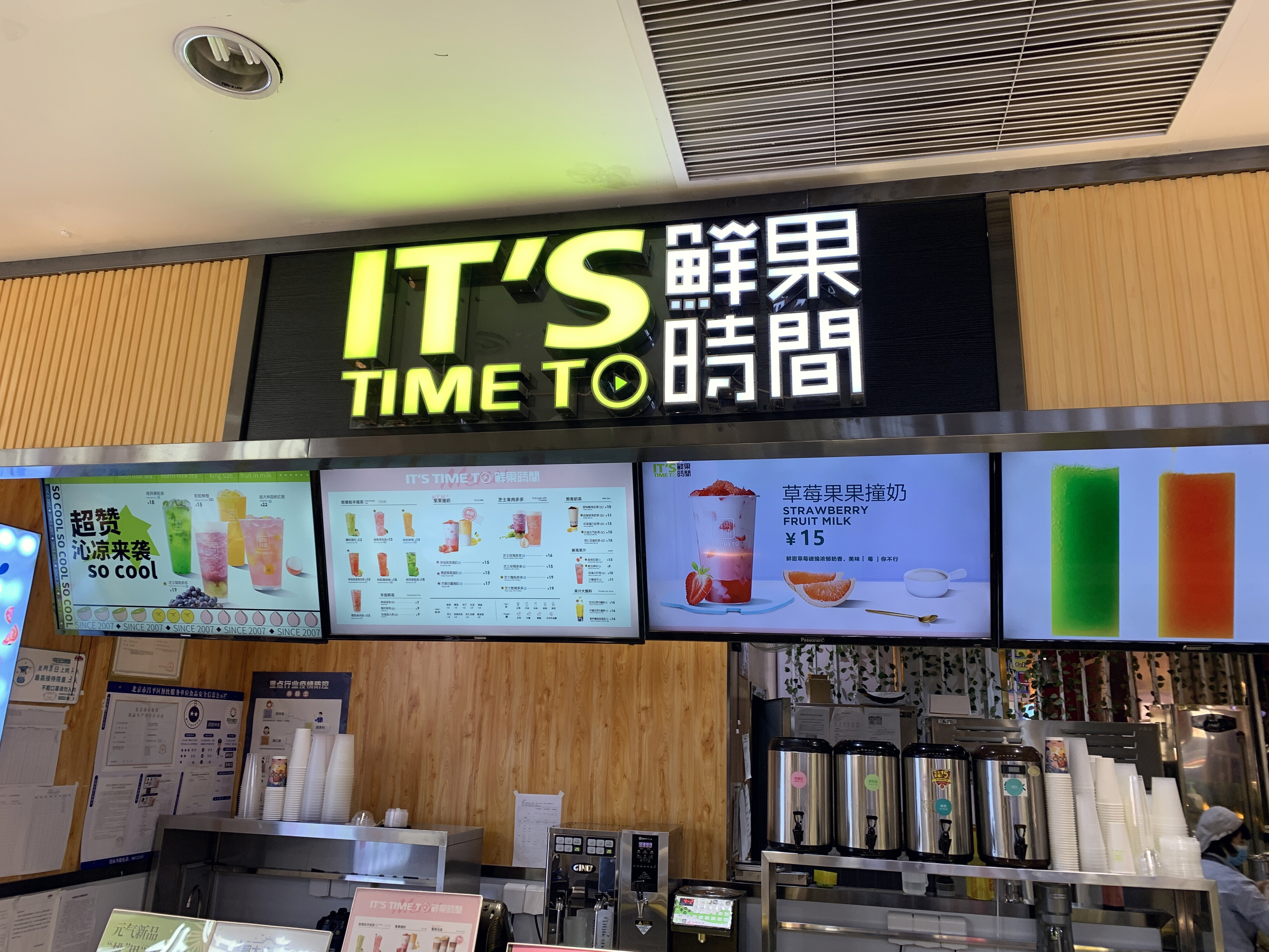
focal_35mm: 26
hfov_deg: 67.3
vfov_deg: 53.1
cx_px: 634
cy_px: 476
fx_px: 953
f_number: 1.8
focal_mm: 4.25
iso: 64
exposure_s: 1/100
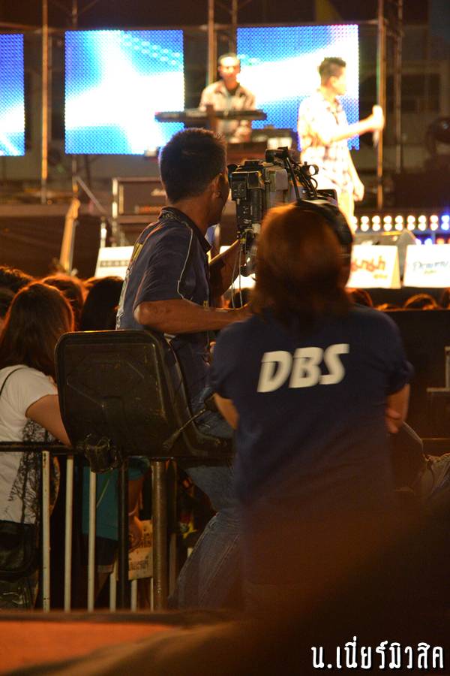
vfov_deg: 13.0
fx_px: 2953
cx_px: 225
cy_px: 338
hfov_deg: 8.7
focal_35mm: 158
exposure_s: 1/40
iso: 3200
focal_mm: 105
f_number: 5.6
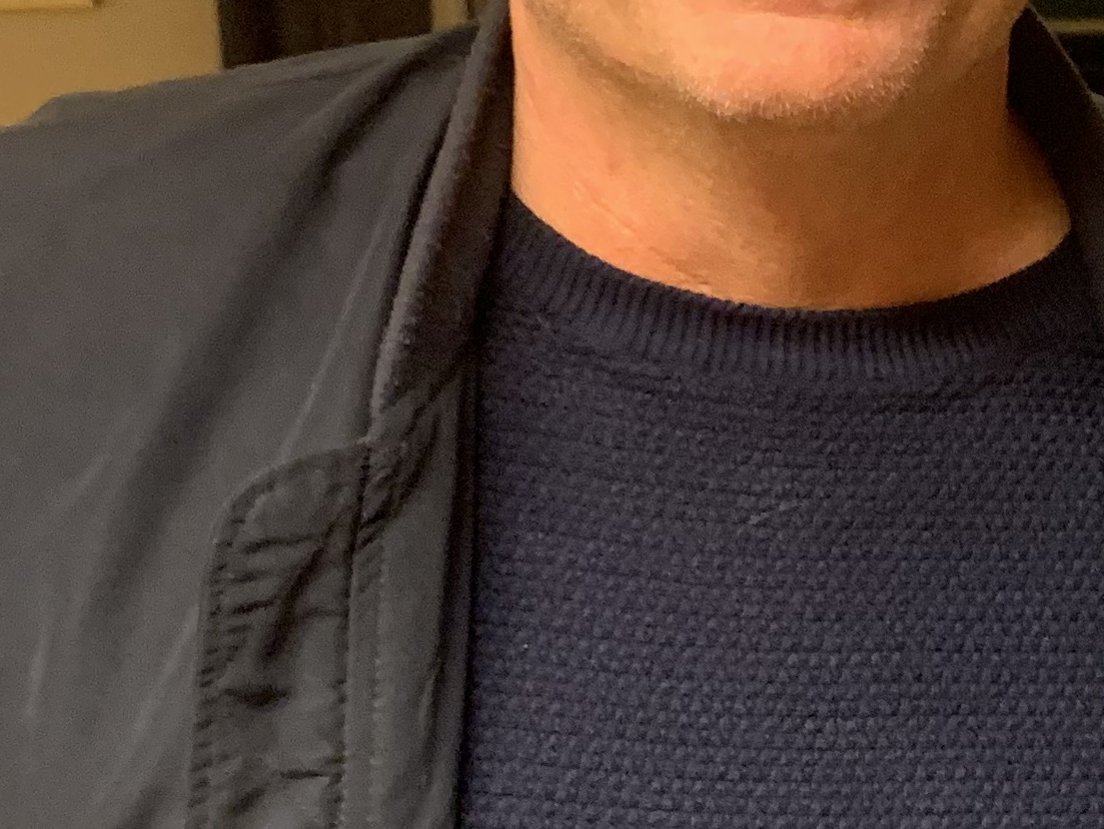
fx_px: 3031
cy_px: 334
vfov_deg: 15.6
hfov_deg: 18.9
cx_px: 1508
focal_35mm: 95
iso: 320
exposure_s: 1/50
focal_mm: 4.25
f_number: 1.8
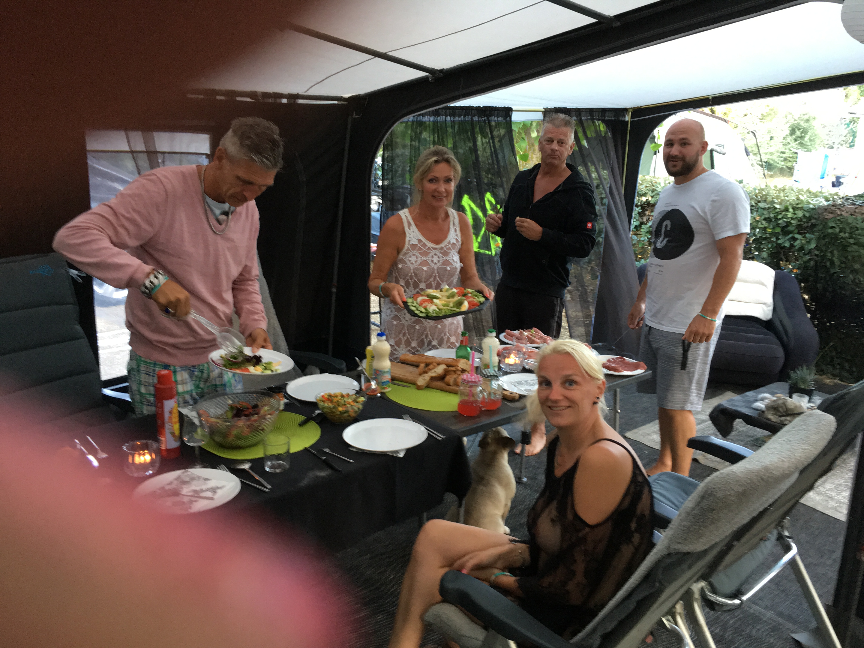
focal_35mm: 29
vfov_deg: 48.2
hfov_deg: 61.7
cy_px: 324
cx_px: 432
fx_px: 724
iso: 125
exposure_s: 1/33
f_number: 2.2
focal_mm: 4.15
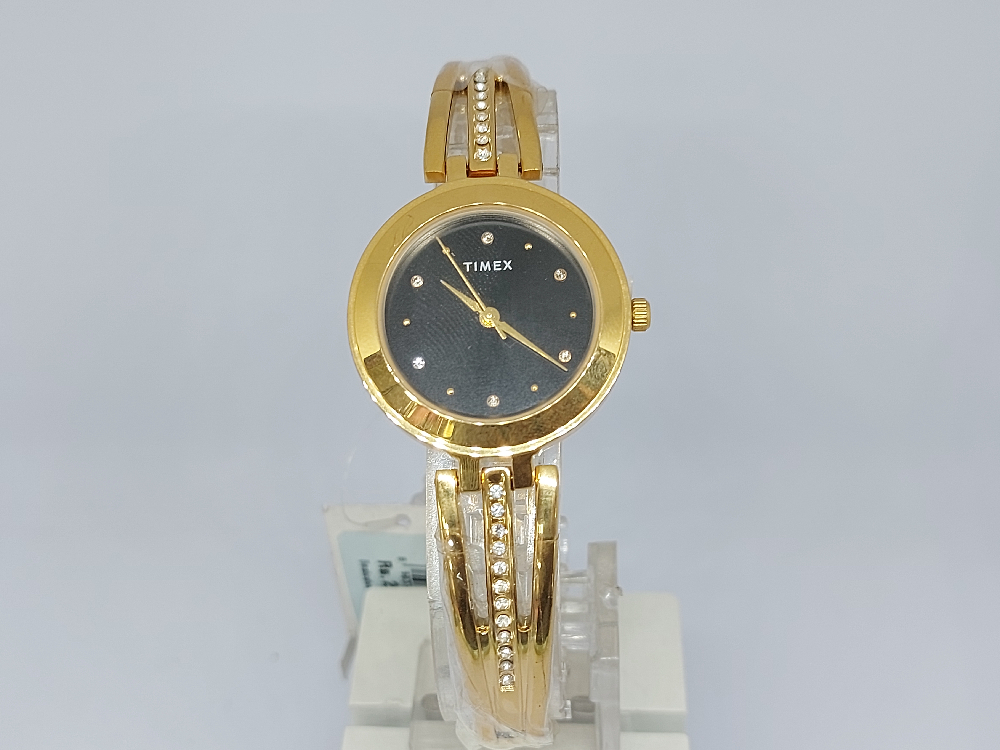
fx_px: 693
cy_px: 375
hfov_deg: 71.6
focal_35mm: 24
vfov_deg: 56.8
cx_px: 500
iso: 32
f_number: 1.8
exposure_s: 1/50
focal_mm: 5.23
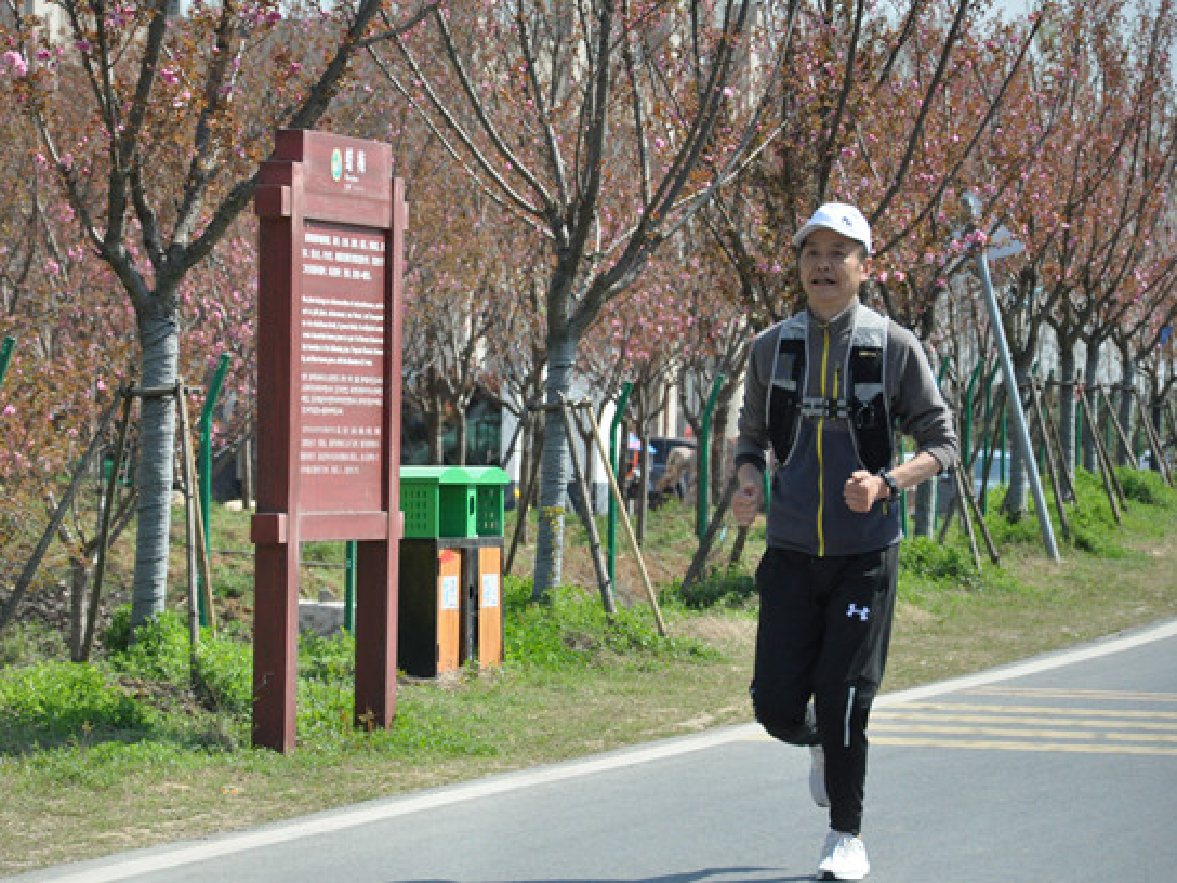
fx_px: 6140
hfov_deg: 10.9
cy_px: 432
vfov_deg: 8.2
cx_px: 508
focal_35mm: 181
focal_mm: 105
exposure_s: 1/4000
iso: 1250
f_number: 6.3
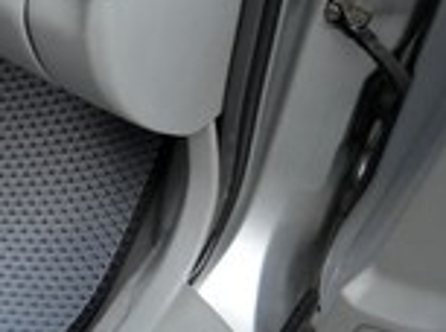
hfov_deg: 18.1
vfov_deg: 14.2
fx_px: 1324
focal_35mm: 103
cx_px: -99
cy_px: 253
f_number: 4
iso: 400
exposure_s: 1/60
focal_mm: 26
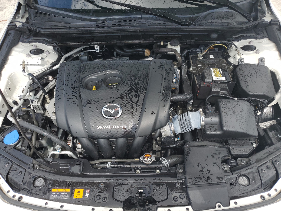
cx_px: 140
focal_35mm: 26
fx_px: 211
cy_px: 106
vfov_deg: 53.1
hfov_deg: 67.3
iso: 50
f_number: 1.5
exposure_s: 1/1429
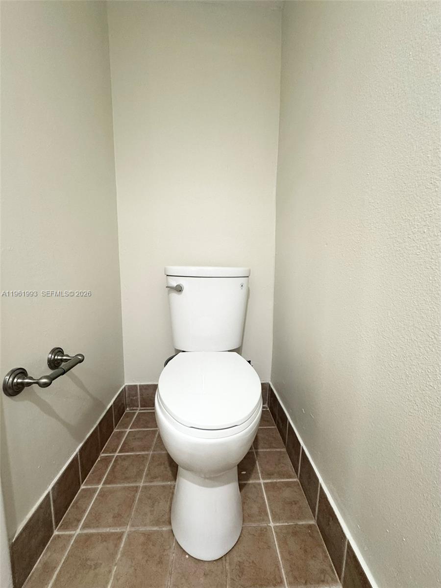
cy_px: 294
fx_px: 238
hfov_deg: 85.7
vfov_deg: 102.1
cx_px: 220
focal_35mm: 14
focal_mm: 2.22
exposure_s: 1/60
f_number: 2.2
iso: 200
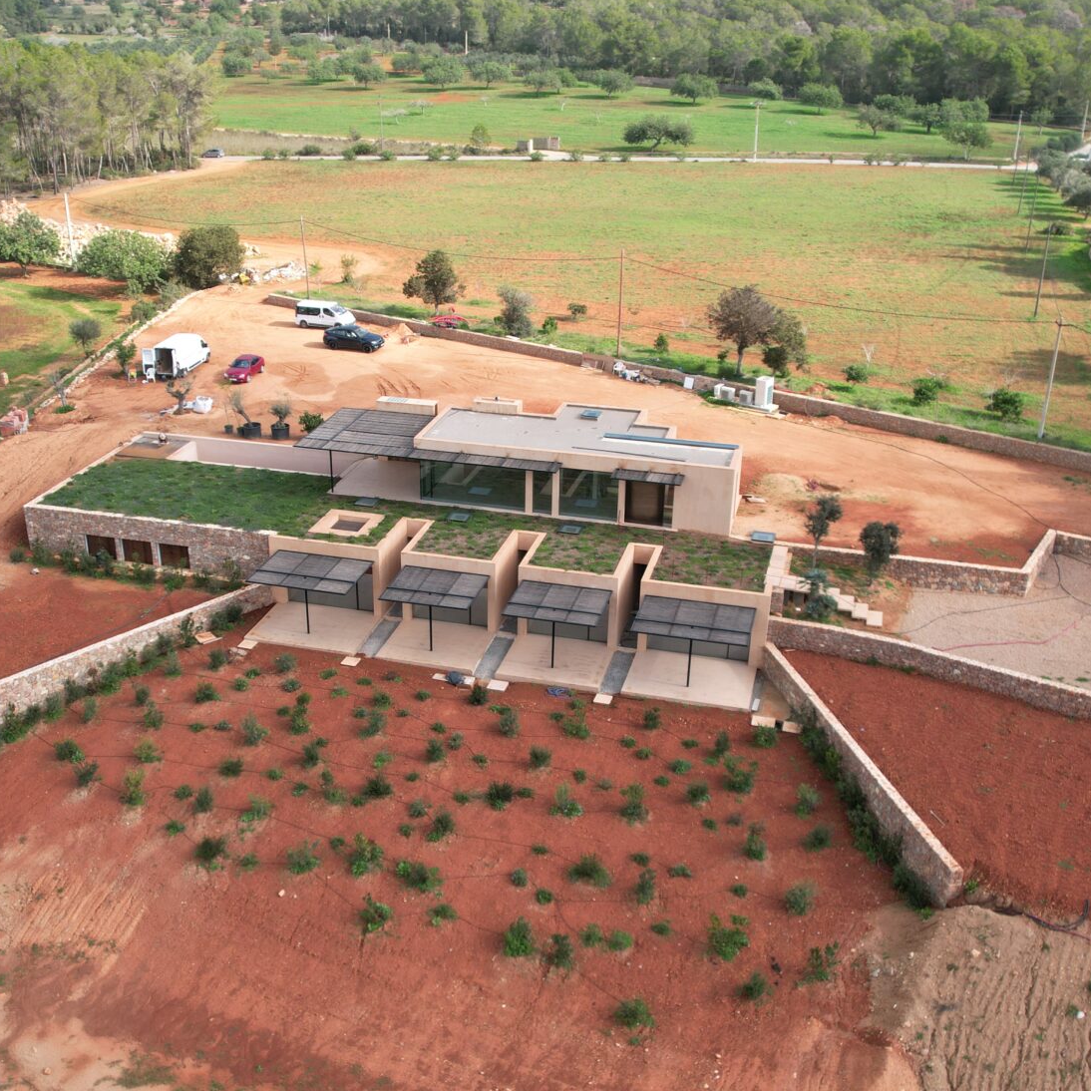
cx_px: 484
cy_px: 591
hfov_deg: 47.1
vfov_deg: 47.2
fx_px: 1248
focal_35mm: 35
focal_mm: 8.38
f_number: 2.8
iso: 100
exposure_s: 1/800
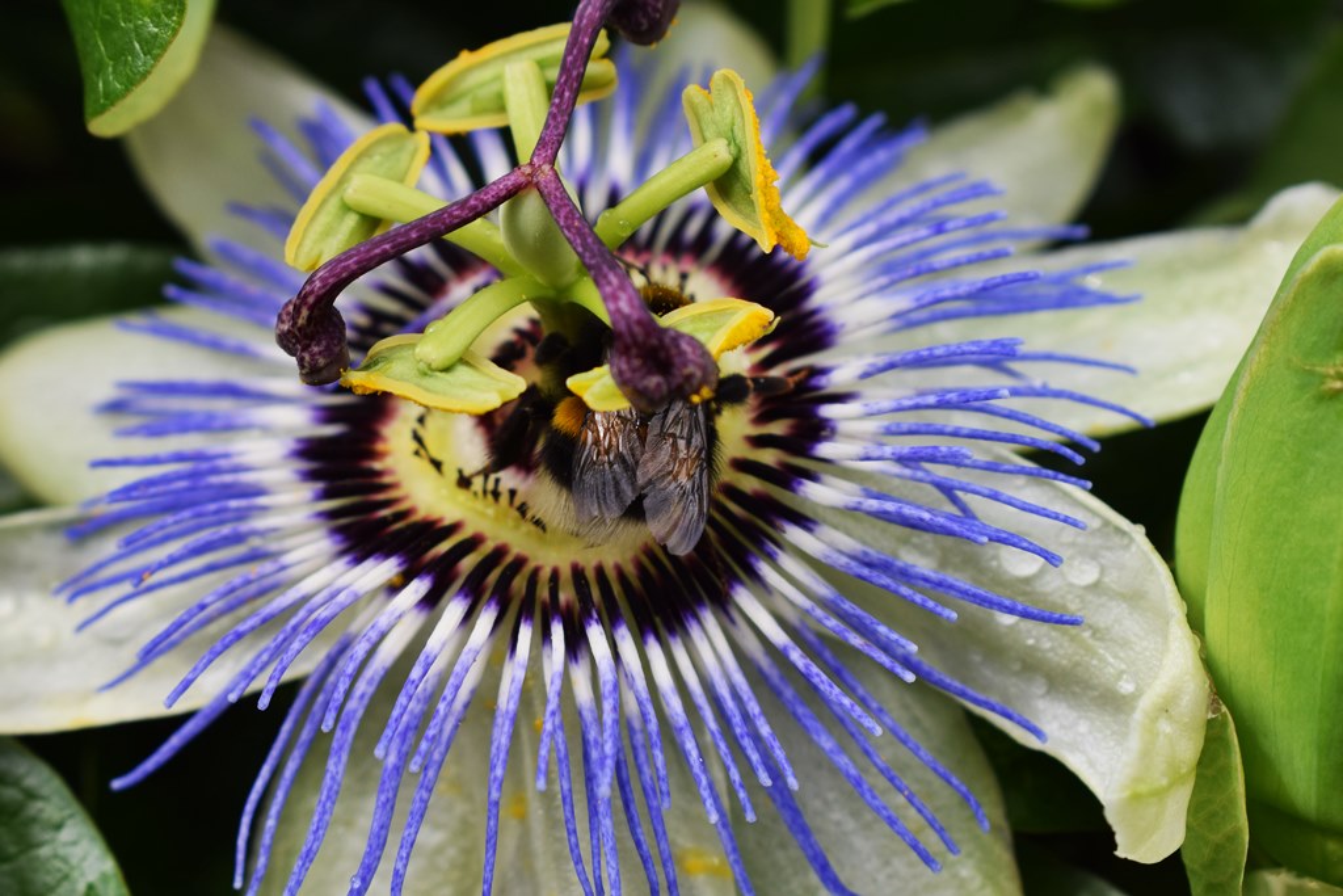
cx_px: 672
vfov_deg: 16.6
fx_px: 3078
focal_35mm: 82
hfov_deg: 24.6
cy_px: 448
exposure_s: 1/250
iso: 280
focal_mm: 55
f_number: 8
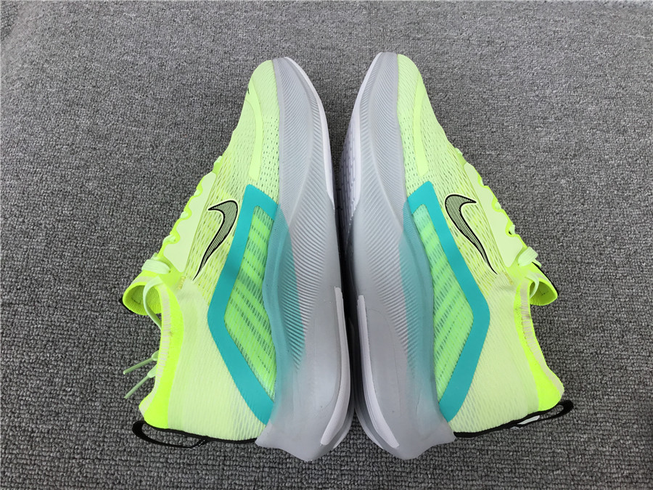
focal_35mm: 31
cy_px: 245
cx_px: 326
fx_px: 585
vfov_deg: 45.4
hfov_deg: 58.4
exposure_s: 1/468
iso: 25
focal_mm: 3.3
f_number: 2.4
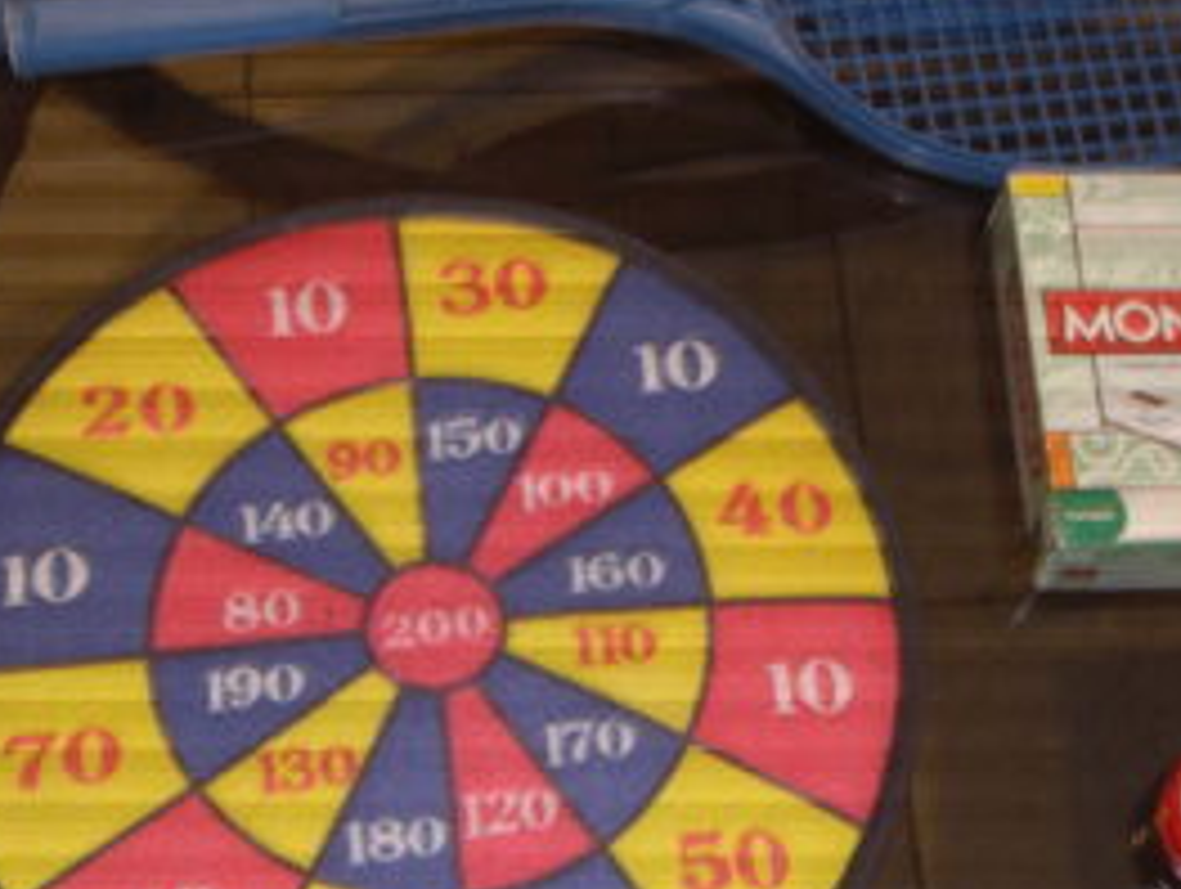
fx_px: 2528
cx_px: 903
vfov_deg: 19.9
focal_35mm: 74
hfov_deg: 25.9
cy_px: 523
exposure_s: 1/30
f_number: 8
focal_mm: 6.2
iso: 100
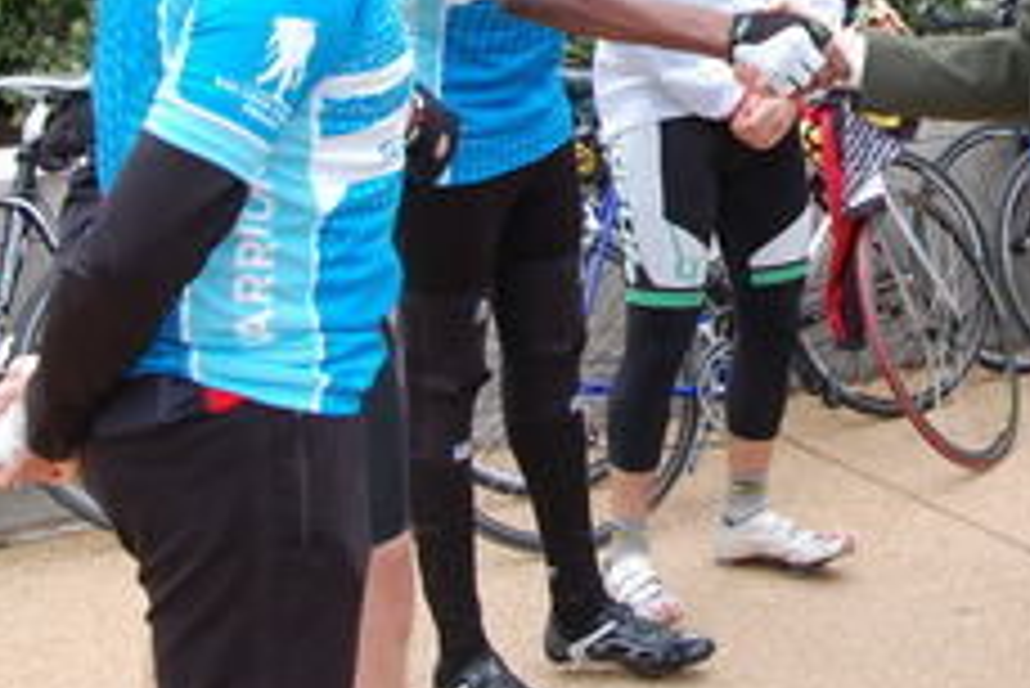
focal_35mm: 75
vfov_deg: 17.8
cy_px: 18
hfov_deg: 26.5
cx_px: 812
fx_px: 2150
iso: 200
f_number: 6.3
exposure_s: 1/160
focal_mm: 23
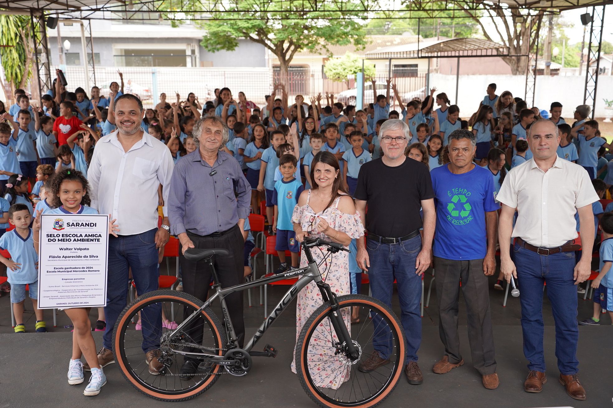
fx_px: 681
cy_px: 204
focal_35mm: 40
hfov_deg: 48.5
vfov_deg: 33.4
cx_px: 306
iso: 250
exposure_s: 1/160
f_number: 4
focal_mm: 40
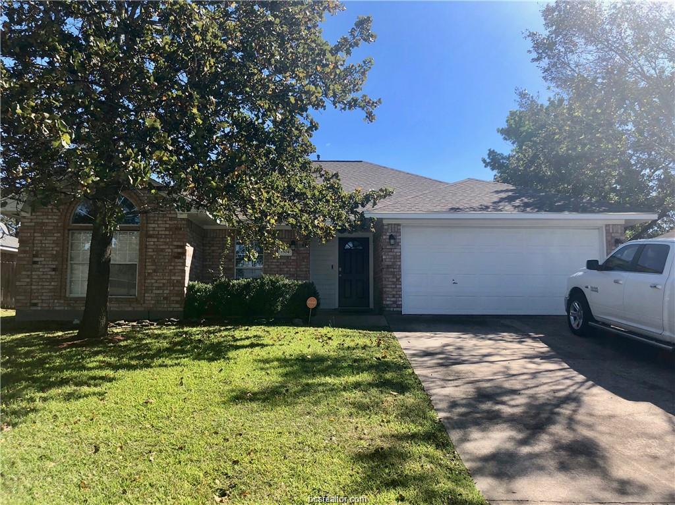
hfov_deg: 63.5
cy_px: 252
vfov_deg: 49.7
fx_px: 546
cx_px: 338
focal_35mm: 28
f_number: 1.8
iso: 20
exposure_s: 1/991
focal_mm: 4
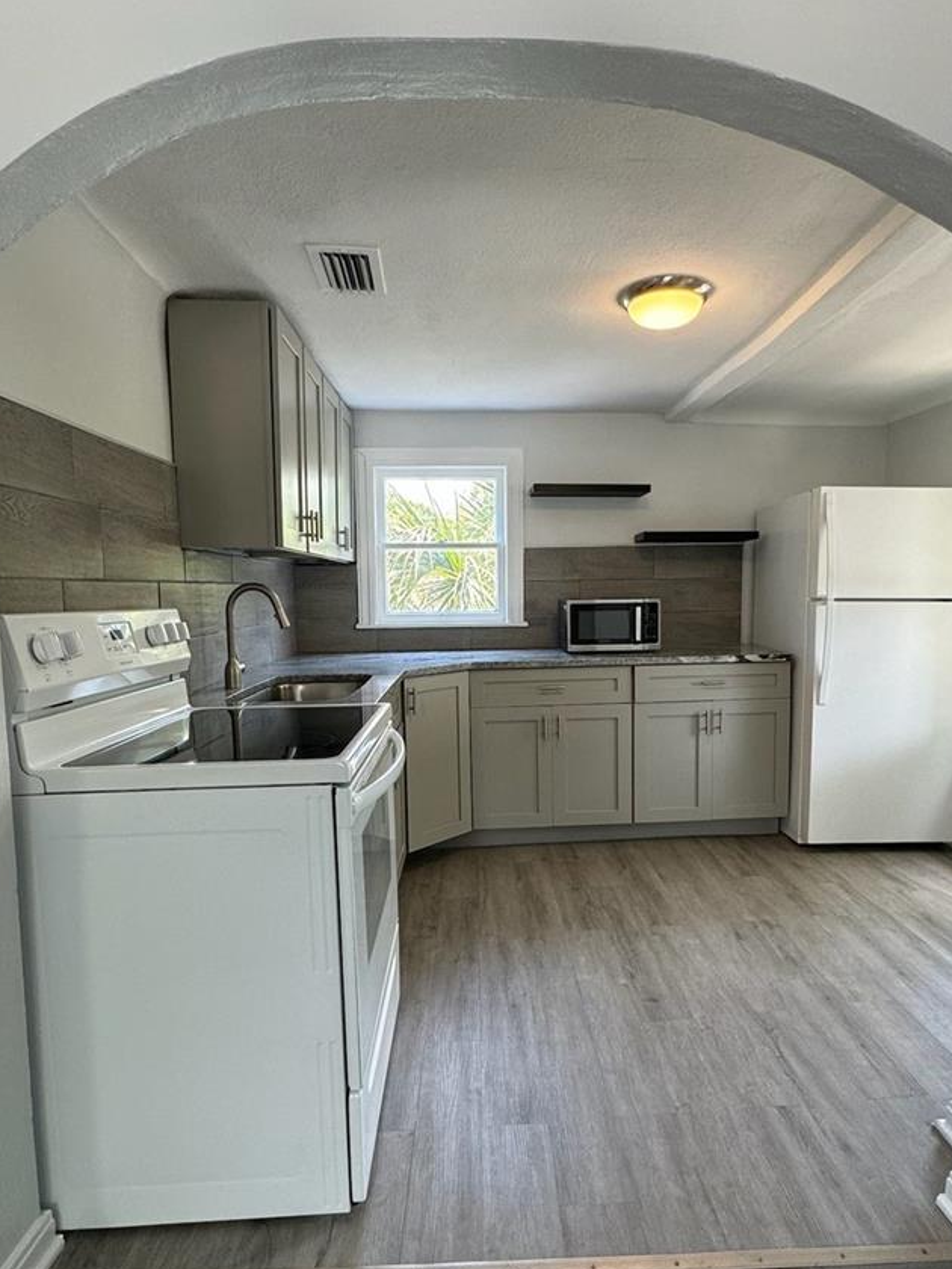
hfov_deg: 65.9
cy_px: 662
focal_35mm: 20
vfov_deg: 81.7
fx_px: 733
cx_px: 511
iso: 125
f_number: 2.2
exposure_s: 1/120
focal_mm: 2.22
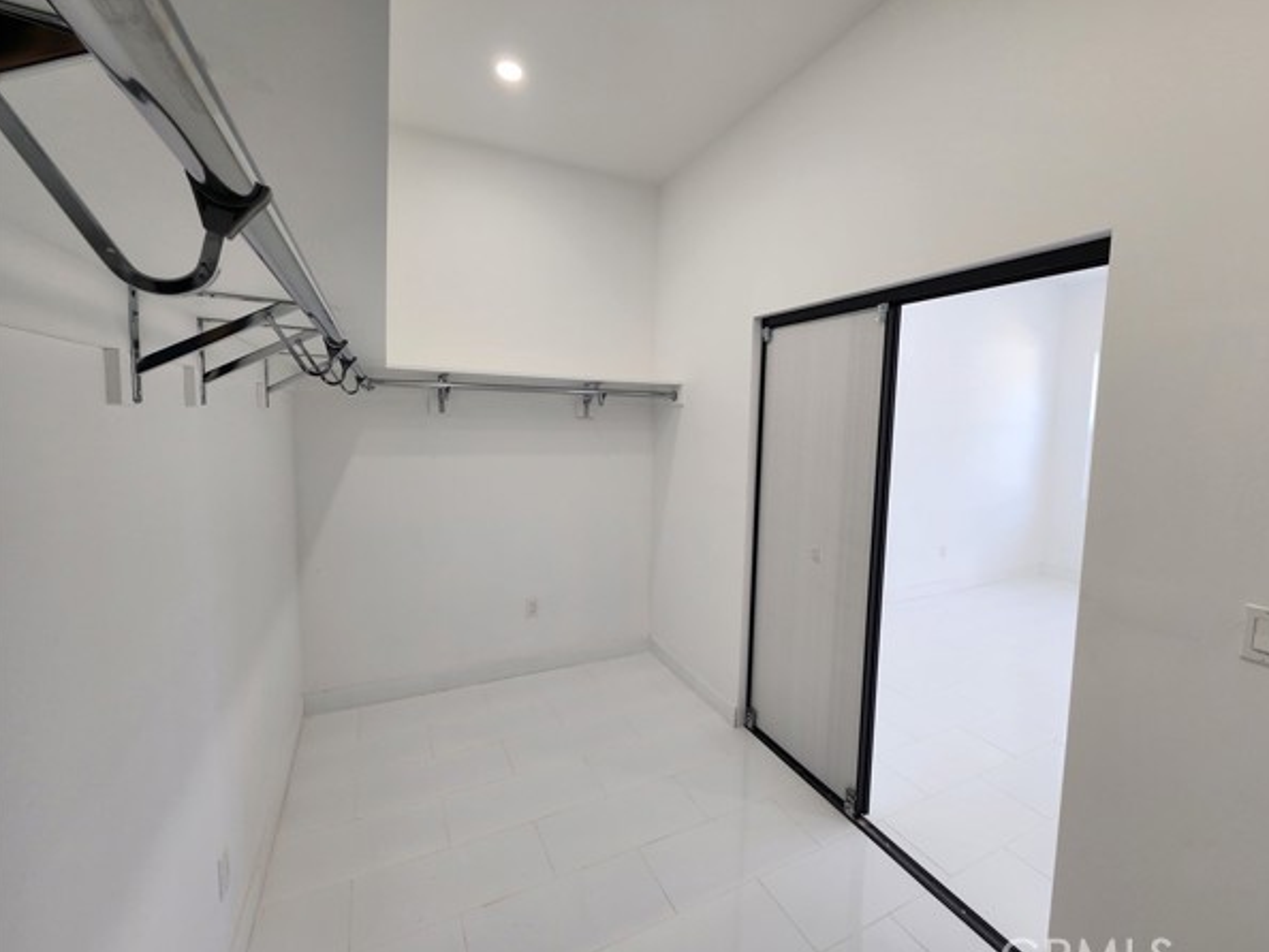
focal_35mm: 14
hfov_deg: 101.9
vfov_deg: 85.7
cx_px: 675
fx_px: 513
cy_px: 476
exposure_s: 1/60
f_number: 2.2
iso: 64
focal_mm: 2.2
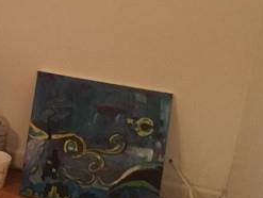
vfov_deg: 12.2
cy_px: -10
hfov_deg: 14.1
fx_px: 913
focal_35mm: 120
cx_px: -244
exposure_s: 1/24
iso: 250
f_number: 2.2
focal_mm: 4.15
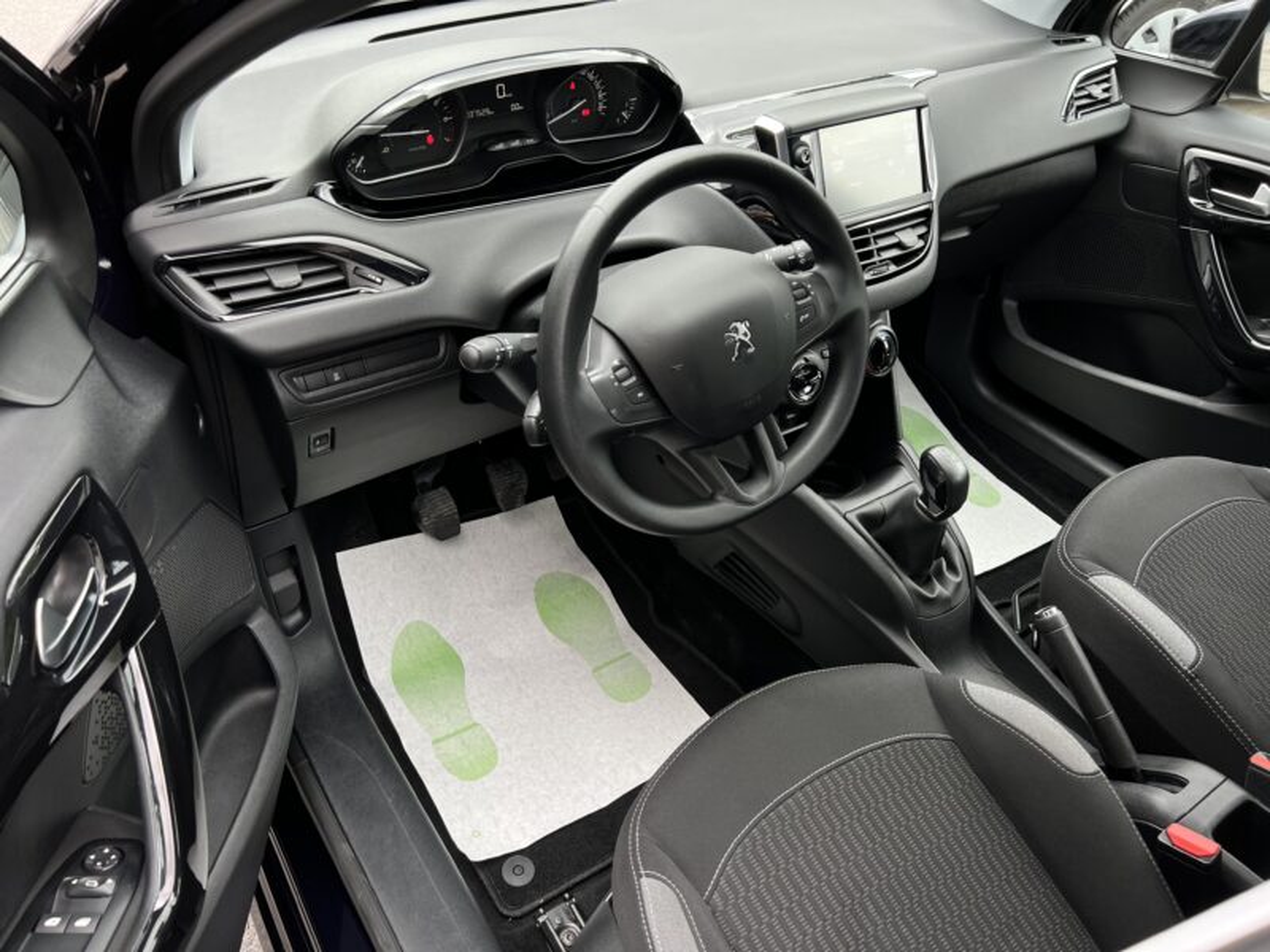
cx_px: 635
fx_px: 954
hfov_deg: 67.3
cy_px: 476
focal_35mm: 26
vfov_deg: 53.1
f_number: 1.5
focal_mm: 5.7
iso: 50
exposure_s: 1/121
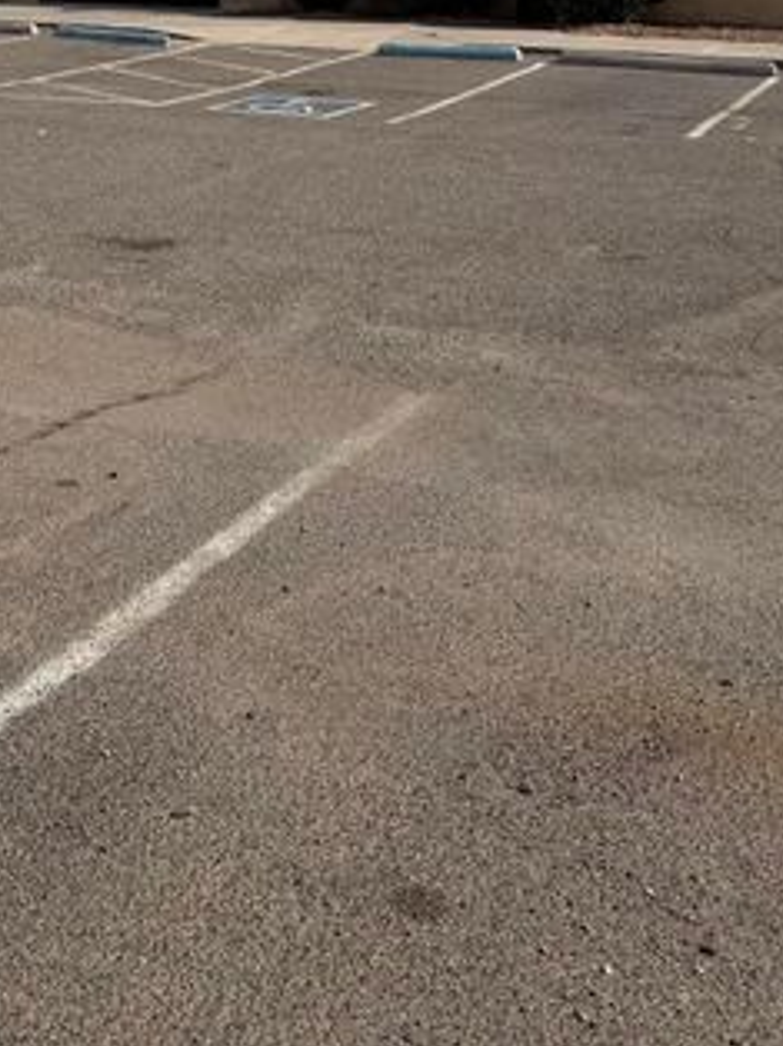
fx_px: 1540
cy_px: 58
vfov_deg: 34.8
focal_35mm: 51
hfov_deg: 28.0
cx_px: 177
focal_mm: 6.76
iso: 80
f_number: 1.78
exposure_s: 1/6711
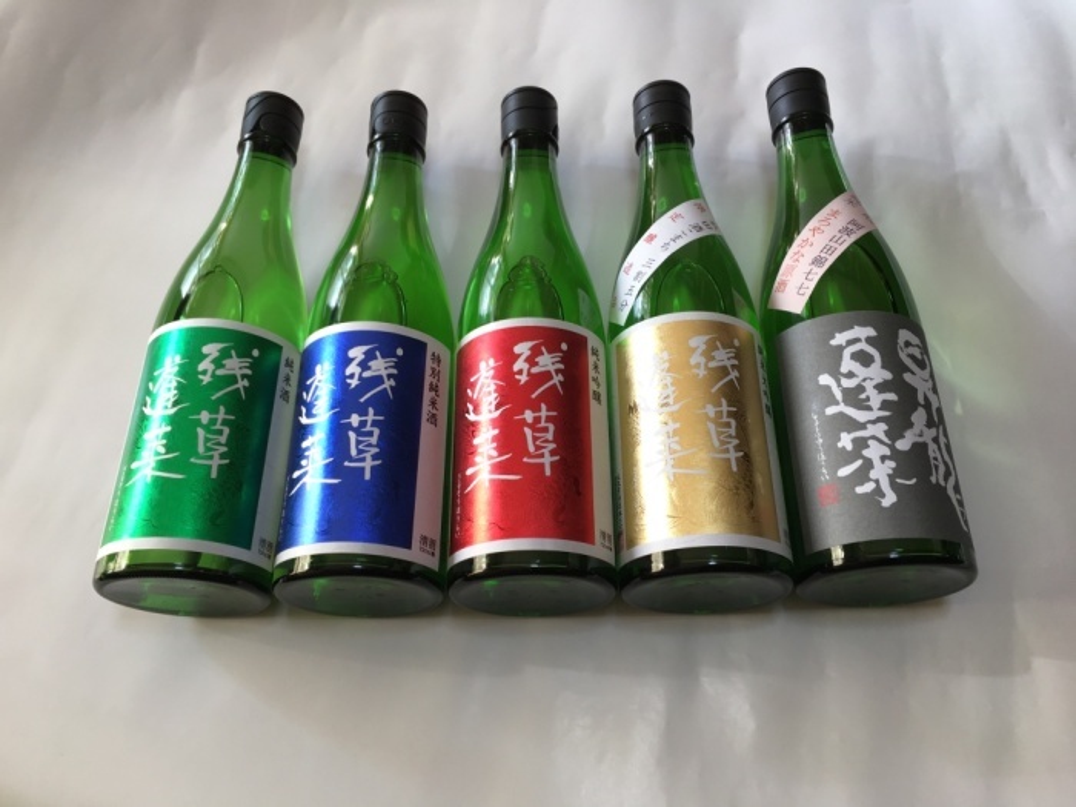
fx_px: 901
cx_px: 538
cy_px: 404
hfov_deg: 61.7
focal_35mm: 29
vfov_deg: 48.2
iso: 32
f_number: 2.2
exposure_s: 1/50
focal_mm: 4.15
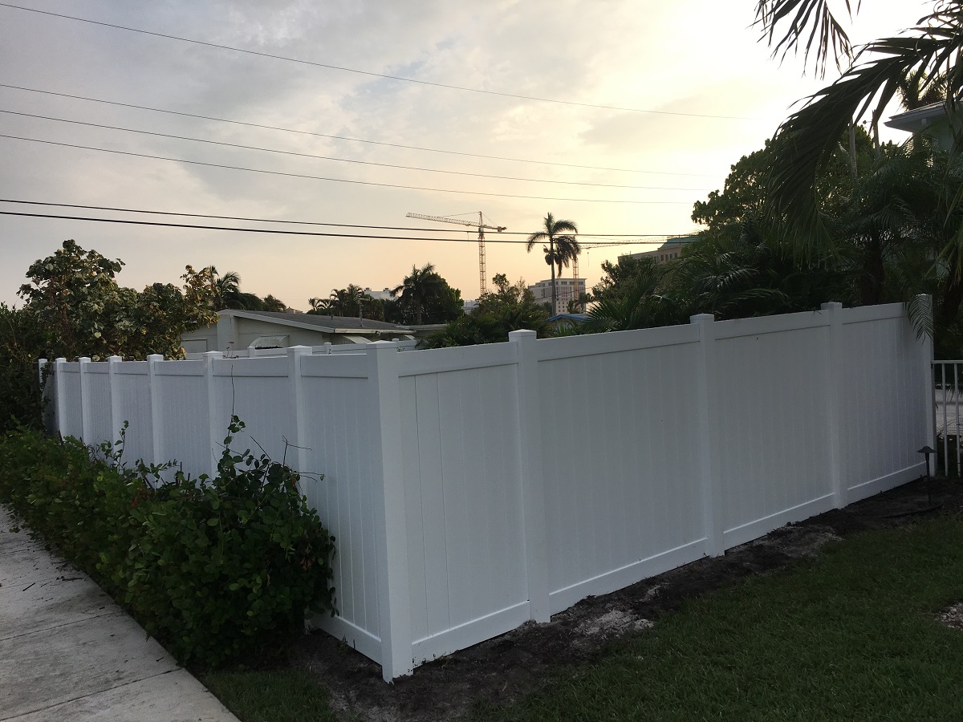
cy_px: 361
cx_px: 482
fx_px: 807
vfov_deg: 48.2
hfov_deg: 61.7
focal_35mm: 29
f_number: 2.2
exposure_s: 1/430
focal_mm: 4.15
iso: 25
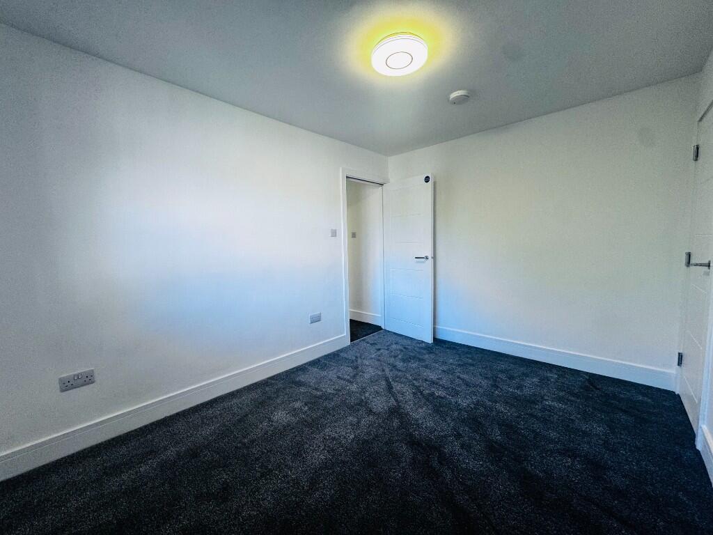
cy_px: 268
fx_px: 288
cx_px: 356
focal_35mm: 14
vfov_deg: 85.7
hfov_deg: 102.1
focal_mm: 2.22
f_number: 2.2
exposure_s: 1/100
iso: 125
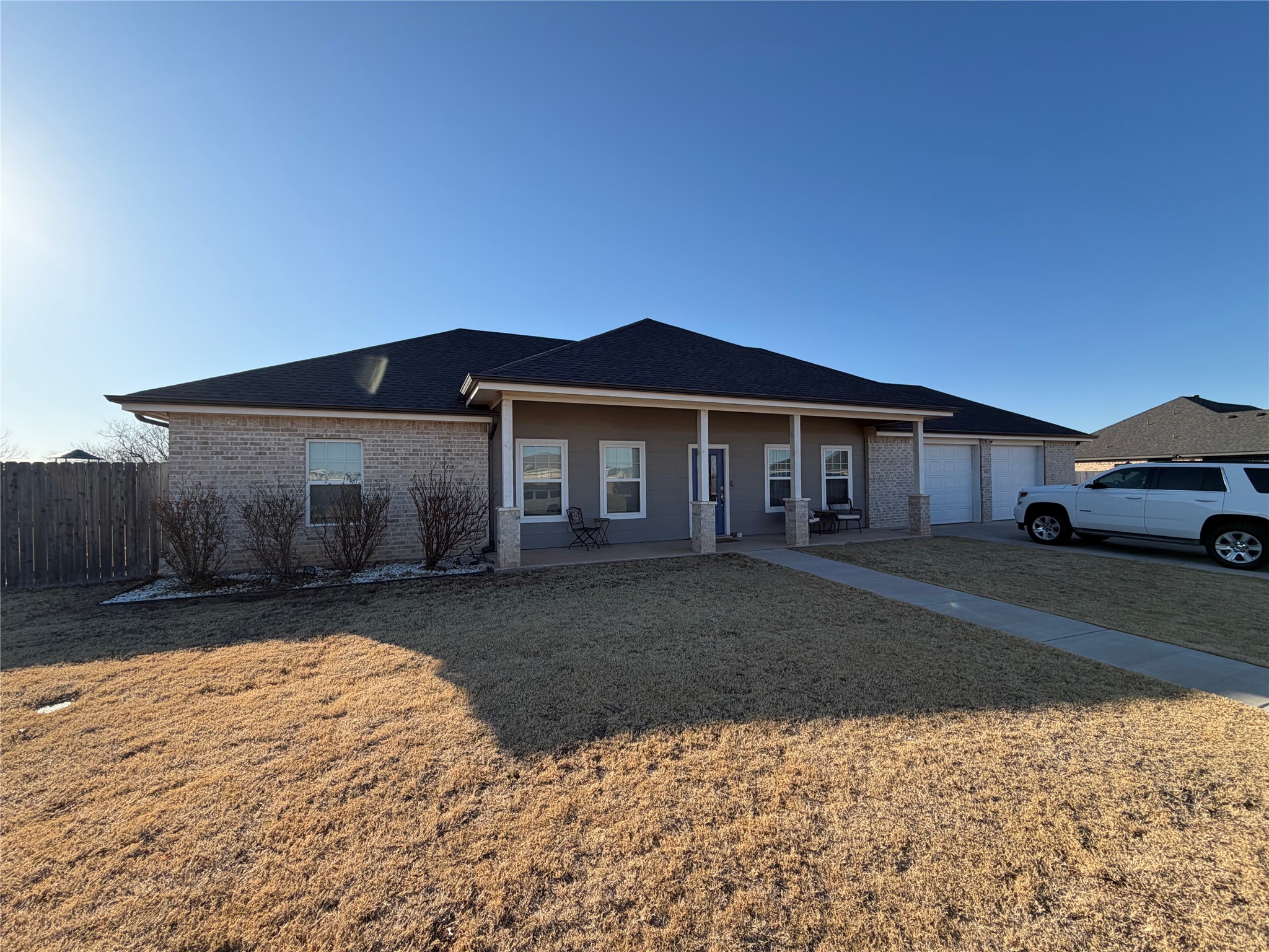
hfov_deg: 102.1
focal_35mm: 14
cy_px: 476
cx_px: 634
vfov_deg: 85.7
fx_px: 513
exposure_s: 1/770
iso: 32
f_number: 2.2
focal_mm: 2.22
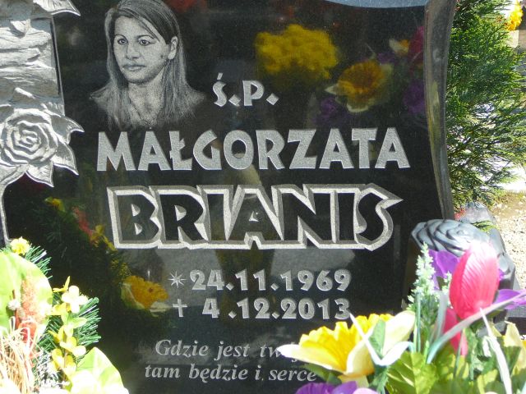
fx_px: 897
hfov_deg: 32.7
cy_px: 197
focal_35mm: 59
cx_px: 263
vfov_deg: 24.8
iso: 80
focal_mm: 8.7
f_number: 3.5
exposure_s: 1/320
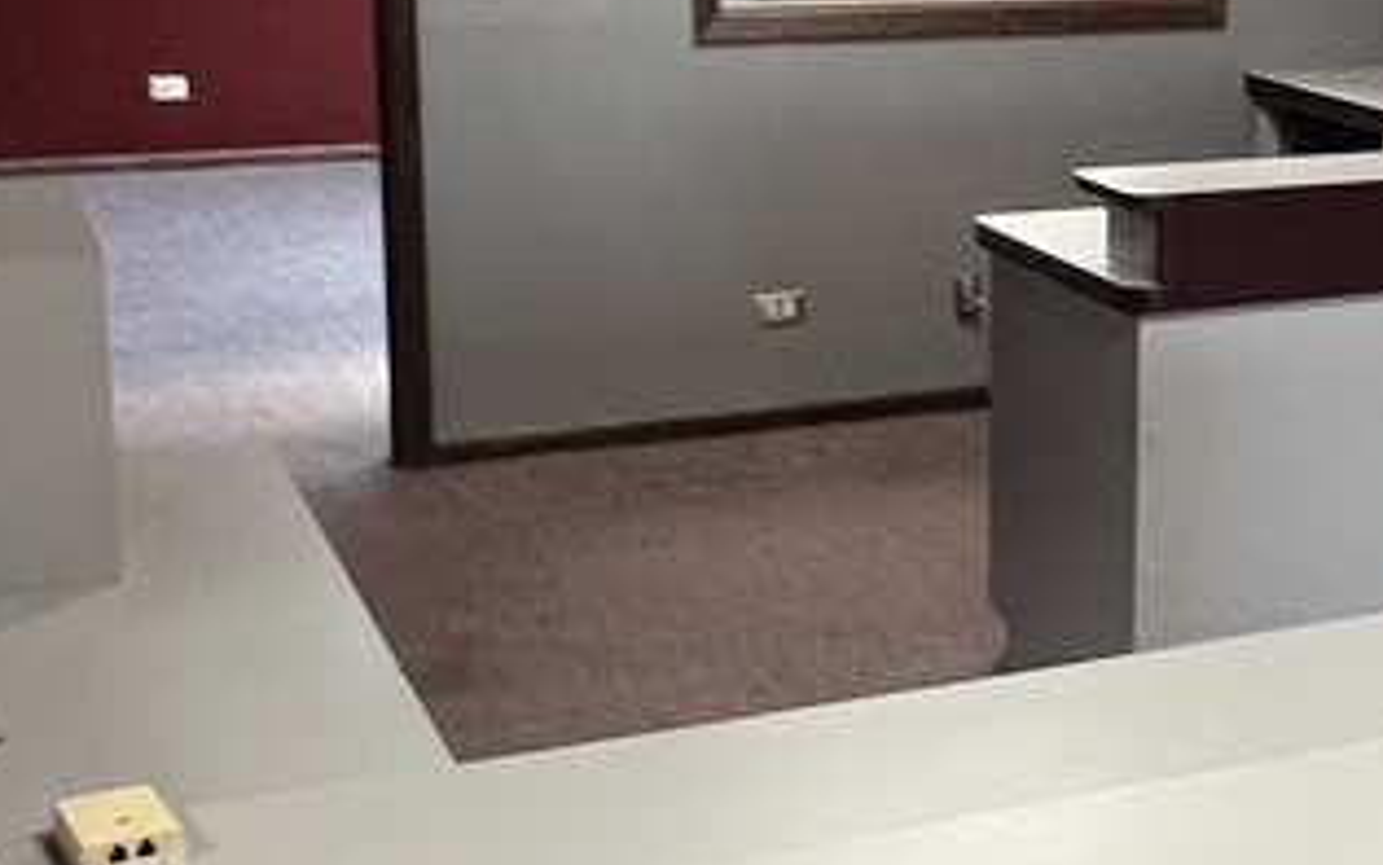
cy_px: 263
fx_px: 2375
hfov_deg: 31.0
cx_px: 1238
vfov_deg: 20.5
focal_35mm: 63
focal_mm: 1.57
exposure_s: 1/60
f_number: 1.8
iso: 160
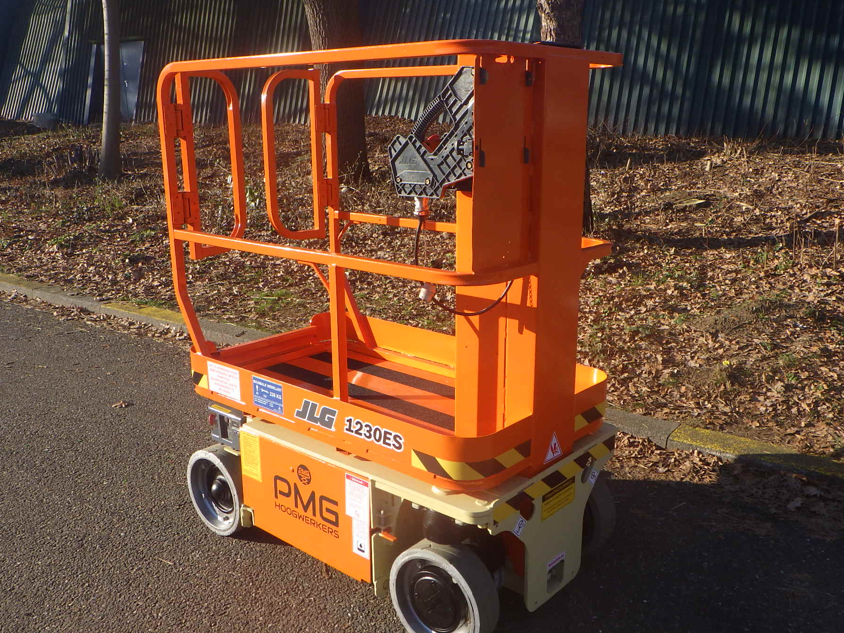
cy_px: 329
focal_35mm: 32
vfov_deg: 44.2
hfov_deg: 56.8
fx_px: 780
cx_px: 438
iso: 125
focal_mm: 5
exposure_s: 1/500
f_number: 4.2
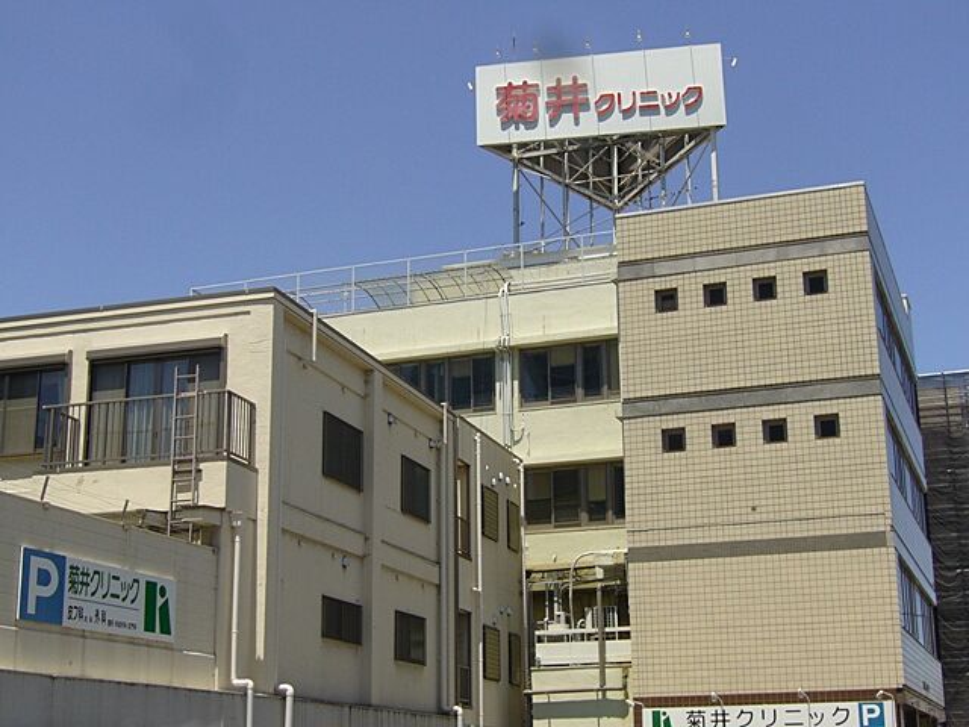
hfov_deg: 34.9
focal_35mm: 55
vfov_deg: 26.6
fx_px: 1540
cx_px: 484
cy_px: 364
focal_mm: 9.1
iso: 80
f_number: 7
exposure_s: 1/400
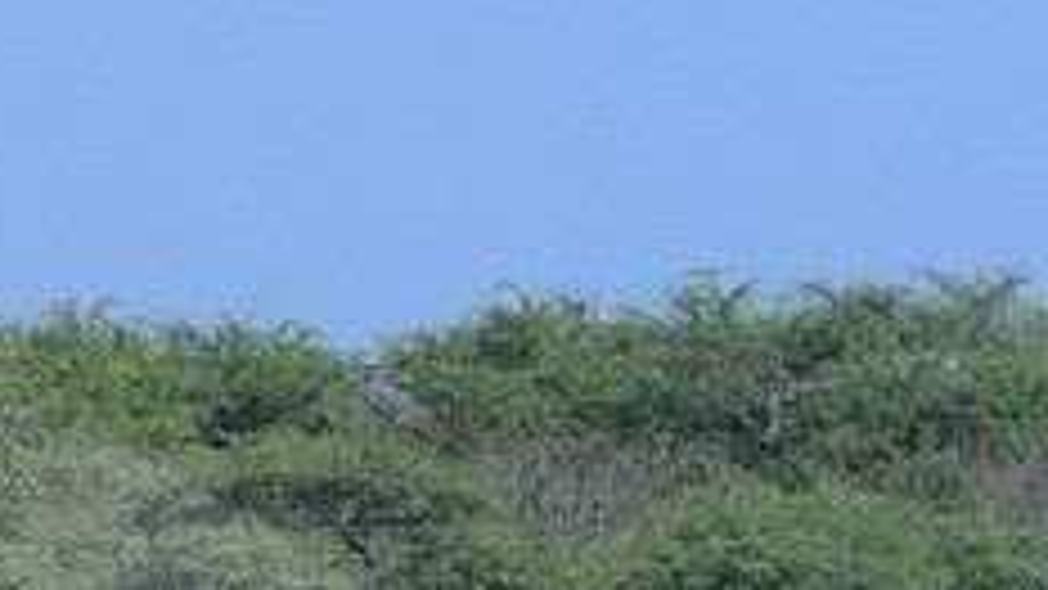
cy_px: 2144
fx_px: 56016
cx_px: -679
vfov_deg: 0.6
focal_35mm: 2016
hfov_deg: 1.1
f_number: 10
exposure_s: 1/1600
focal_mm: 280
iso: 800
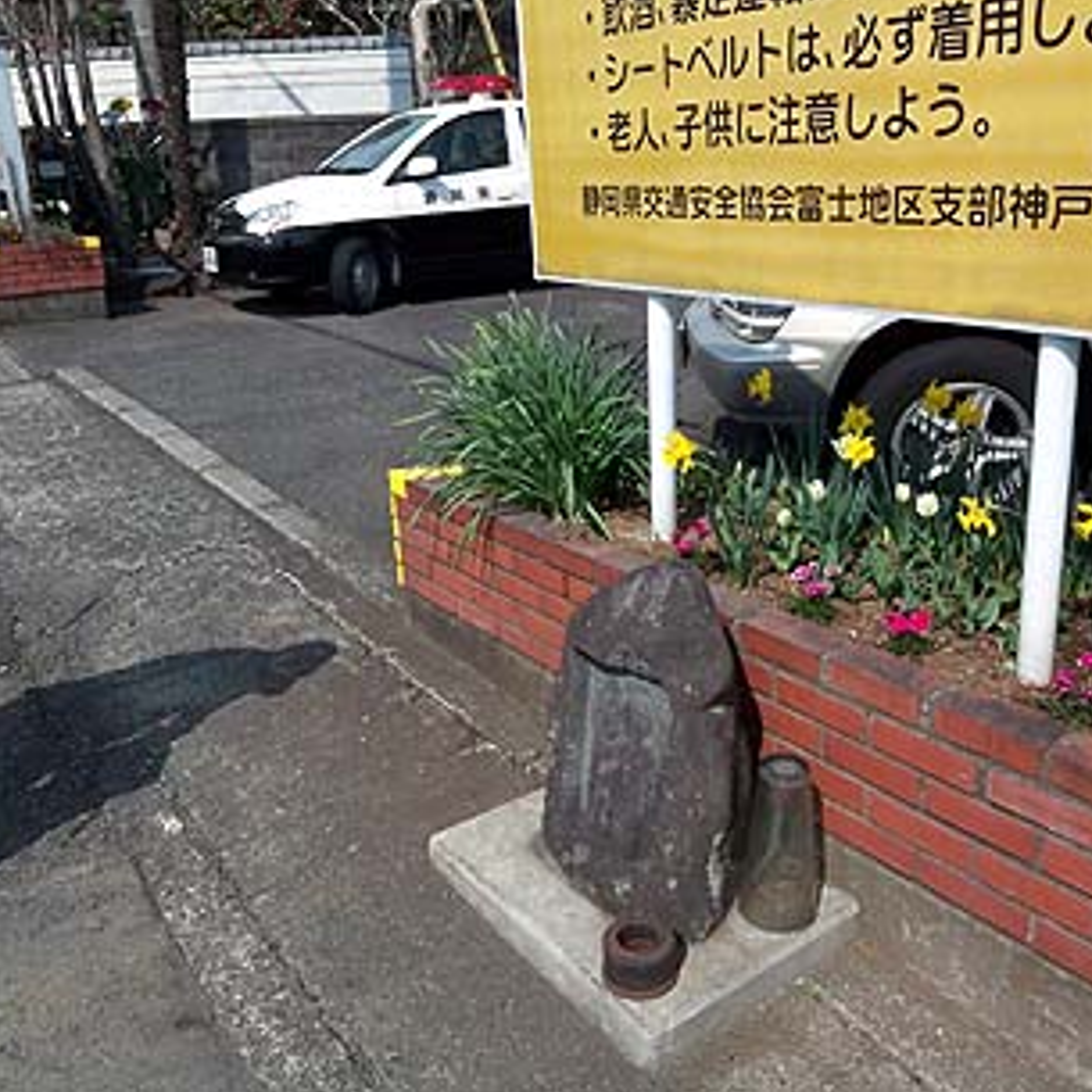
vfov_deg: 57.3
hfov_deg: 56.9
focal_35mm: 28
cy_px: 532
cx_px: 655
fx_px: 999
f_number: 5.6
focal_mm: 3.8
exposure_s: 1/400
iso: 50
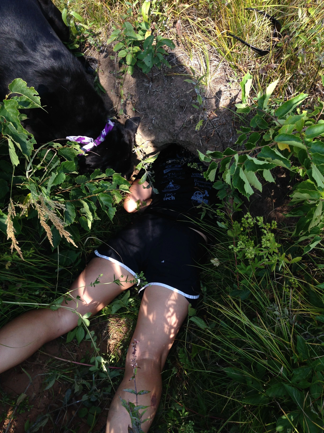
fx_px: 412
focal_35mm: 33
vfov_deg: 55.4
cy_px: 216
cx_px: 162
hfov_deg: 42.9
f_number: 2.4
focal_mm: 4.12
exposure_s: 1/438
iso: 50
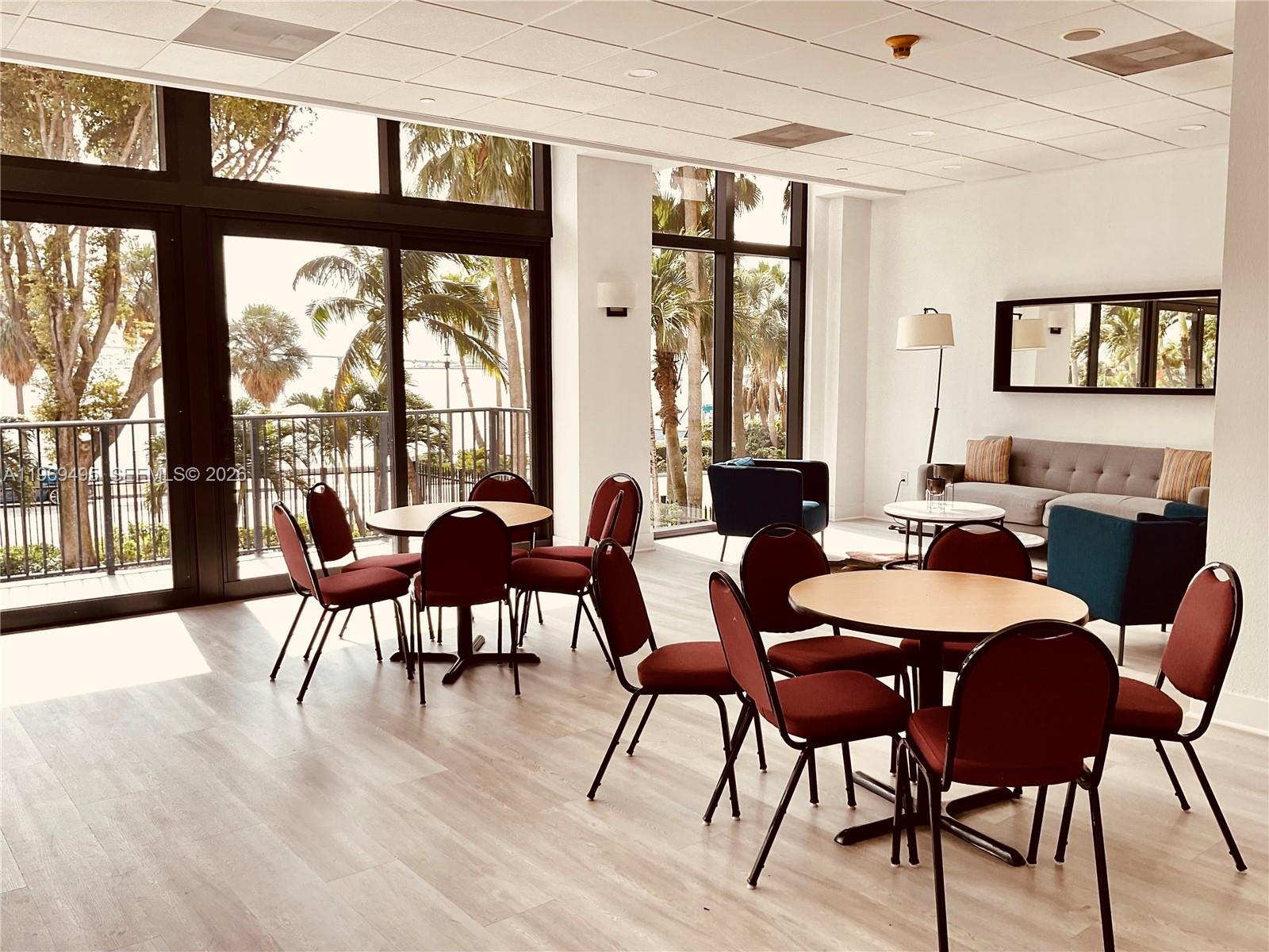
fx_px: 1063
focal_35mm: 29
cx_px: 634
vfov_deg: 48.2
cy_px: 476
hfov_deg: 61.7
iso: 32
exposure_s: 1/120
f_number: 1.8
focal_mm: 3
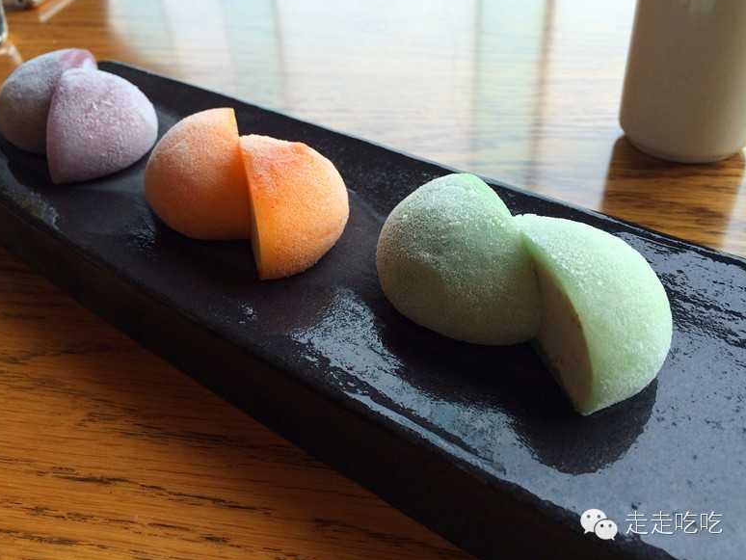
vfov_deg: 45.5
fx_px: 668
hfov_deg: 58.3
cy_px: 274
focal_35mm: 31
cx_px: 361
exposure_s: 1/441
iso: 32
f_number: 2.2
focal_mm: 4.12
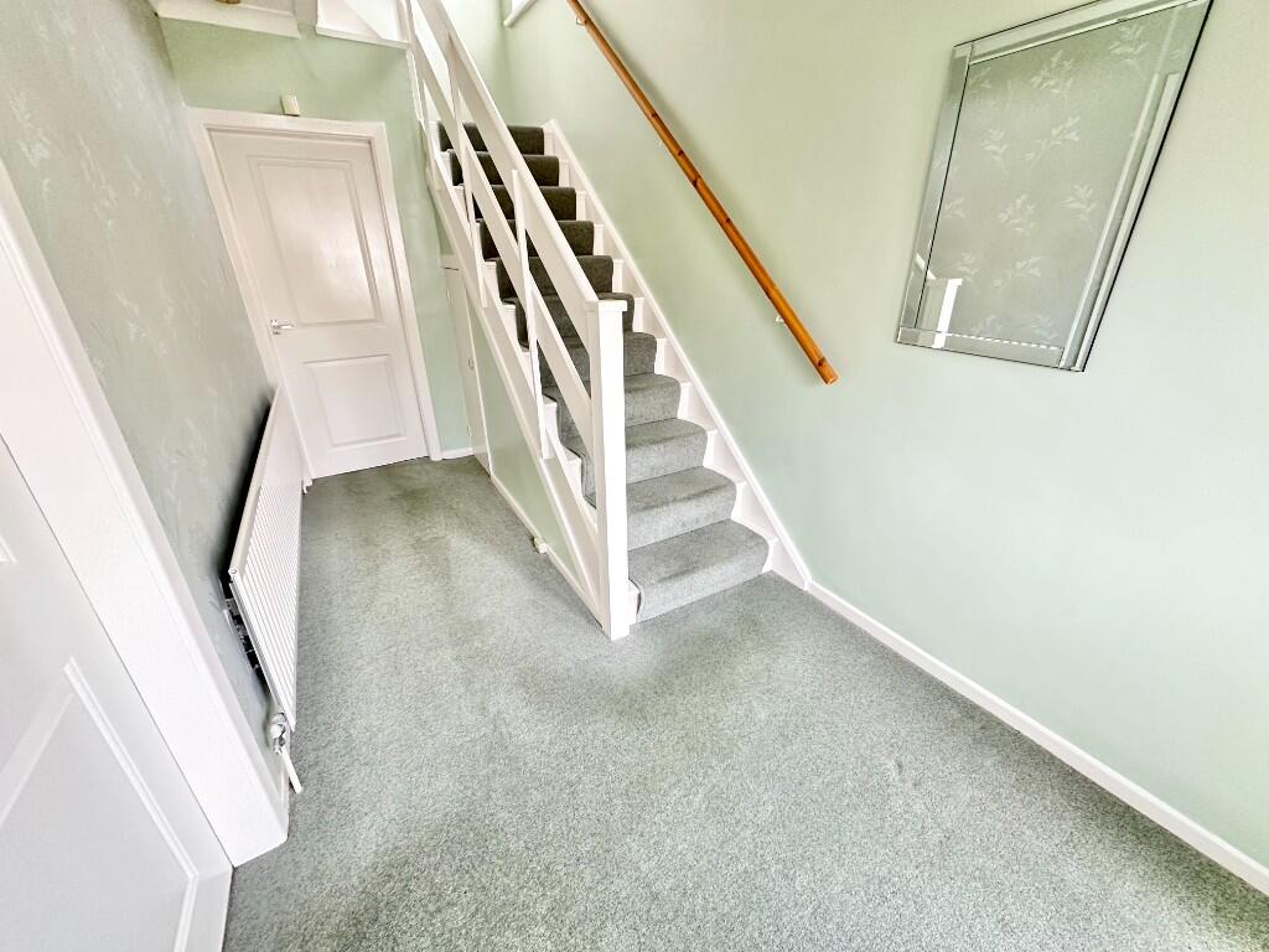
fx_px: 513
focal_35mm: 14
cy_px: 476
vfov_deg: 85.7
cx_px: 634
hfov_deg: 102.1
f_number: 2.2
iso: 250
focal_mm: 2.22
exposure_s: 1/99
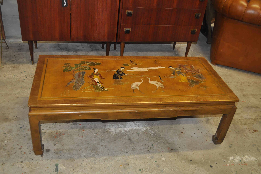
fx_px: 261
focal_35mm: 36
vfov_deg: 36.8
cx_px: 130
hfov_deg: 53.2
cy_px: 87
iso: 800
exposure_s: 1/60
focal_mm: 24
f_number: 4
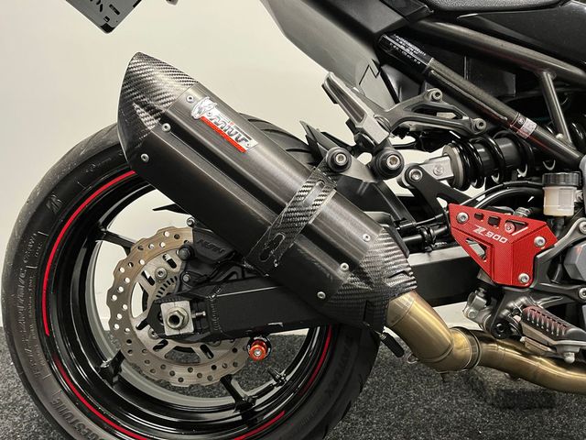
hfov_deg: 67.3
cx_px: 293
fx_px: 440
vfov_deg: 53.1
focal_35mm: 26
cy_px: 220
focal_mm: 5.1
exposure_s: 1/50
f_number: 1.6
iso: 320
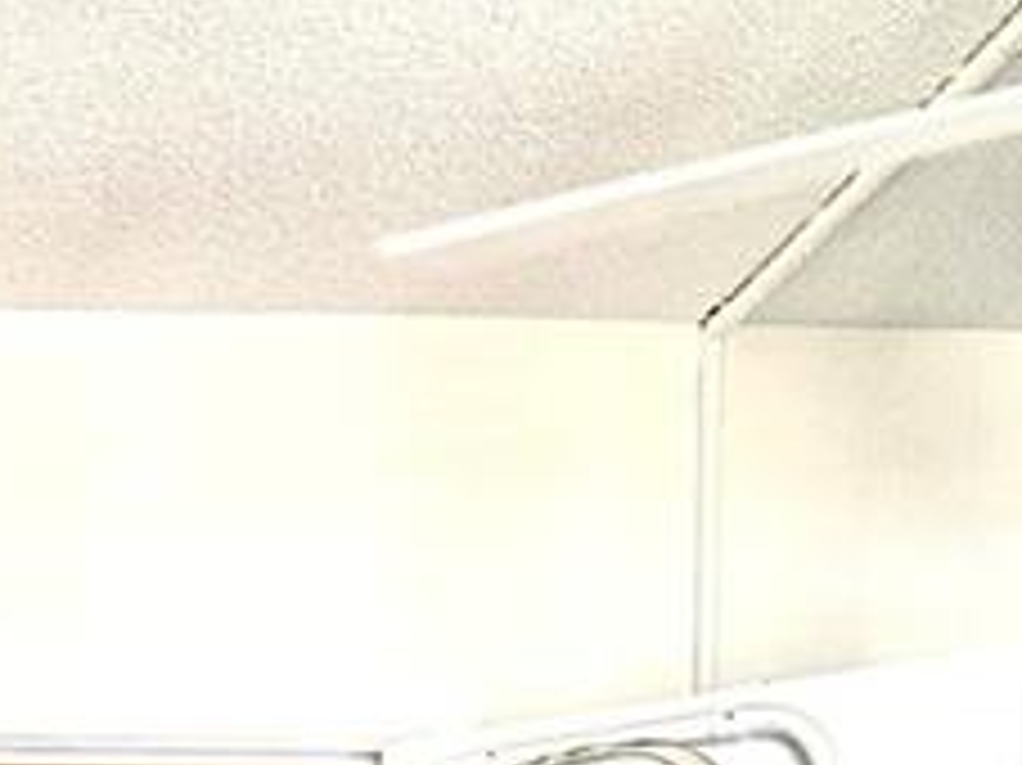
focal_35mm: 127
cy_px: 1904
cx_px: -482
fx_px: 3748
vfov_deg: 10.0
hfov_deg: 14.5
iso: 100
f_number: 1.78
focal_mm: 6.86
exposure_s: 1/120
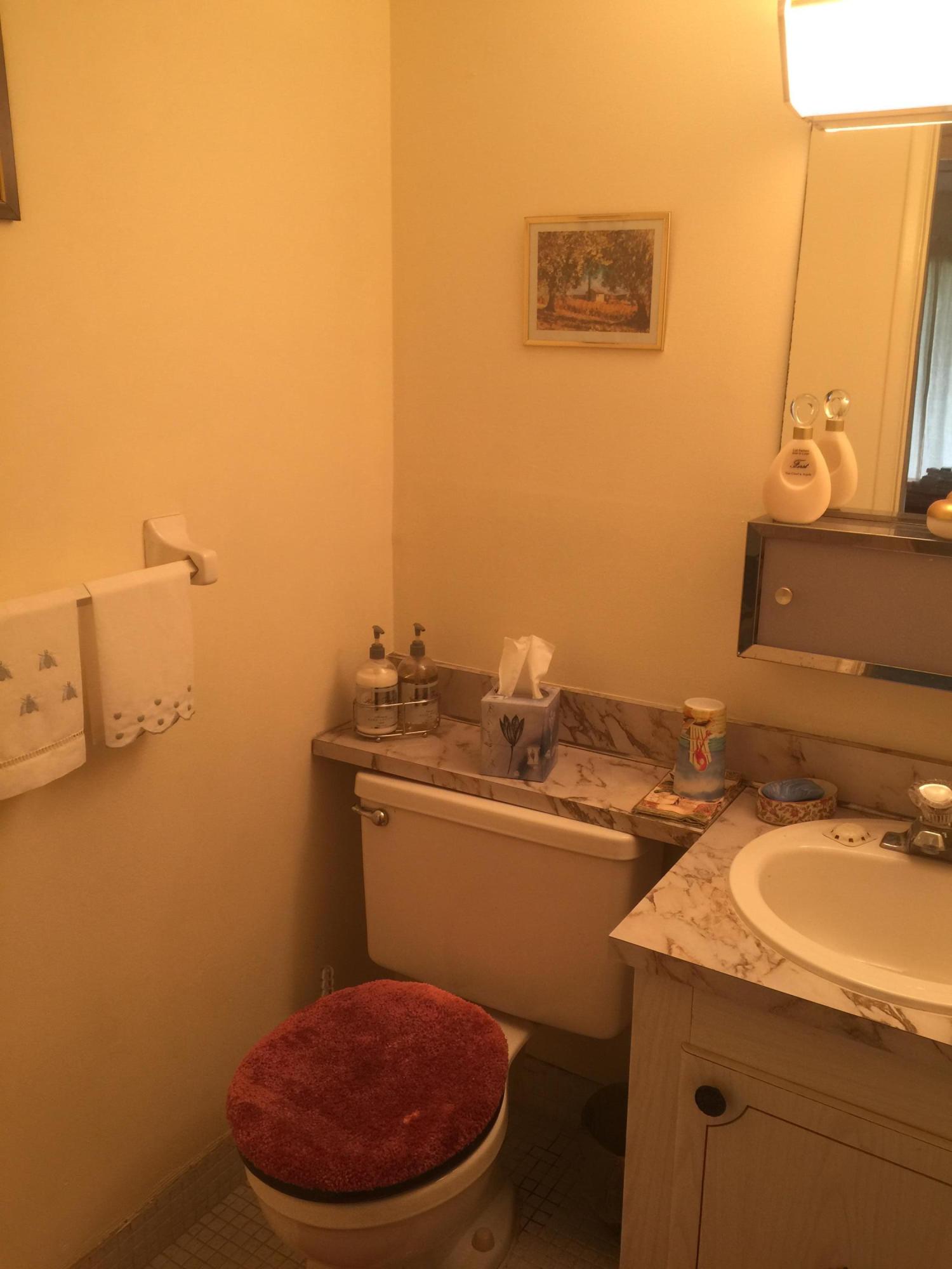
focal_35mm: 29
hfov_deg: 48.2
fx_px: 1063
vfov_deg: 61.7
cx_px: 476
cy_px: 634
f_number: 2.2
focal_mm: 4.15
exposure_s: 1/15
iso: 32
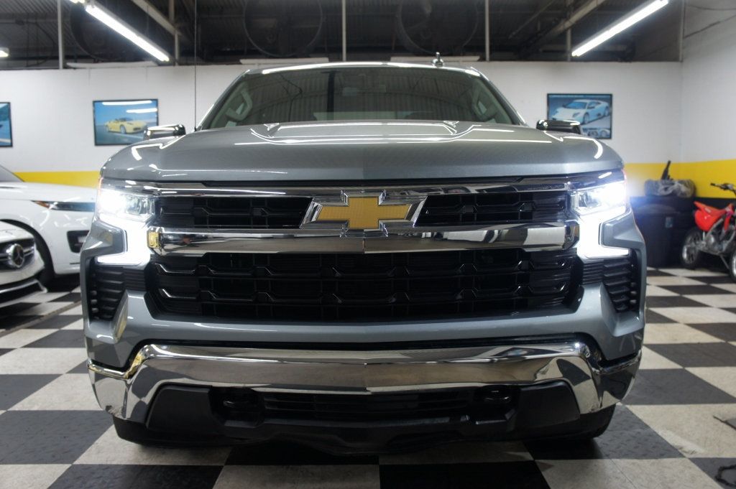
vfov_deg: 43.5
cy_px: 244
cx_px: 368
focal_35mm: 30
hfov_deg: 62.0
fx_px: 613
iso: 250
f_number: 4
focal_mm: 20
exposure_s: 1/30
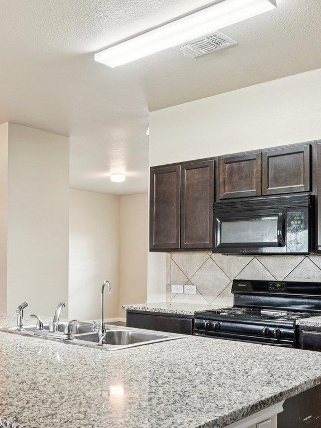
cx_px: 99
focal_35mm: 36
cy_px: 269
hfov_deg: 39.0
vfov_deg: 50.8
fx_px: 445
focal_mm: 14
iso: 400
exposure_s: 1/6
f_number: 8
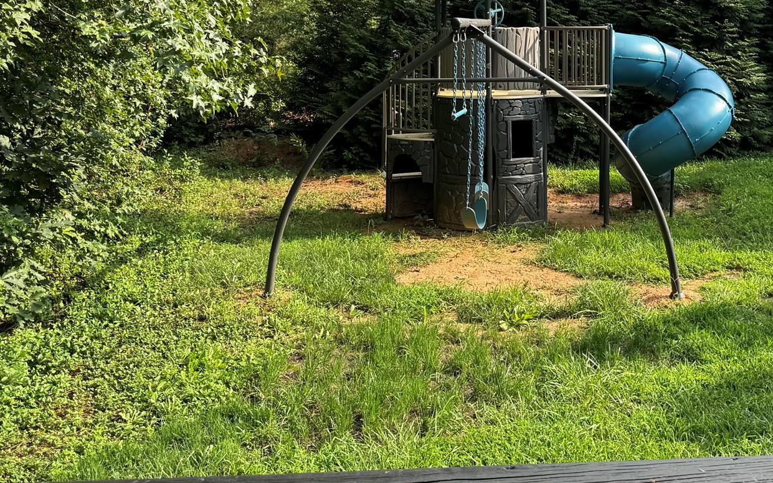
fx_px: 885
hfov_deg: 46.5
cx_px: 513
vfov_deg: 29.8
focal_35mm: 42
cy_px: 99
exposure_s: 1/1425
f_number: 1.78
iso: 80
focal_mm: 6.76
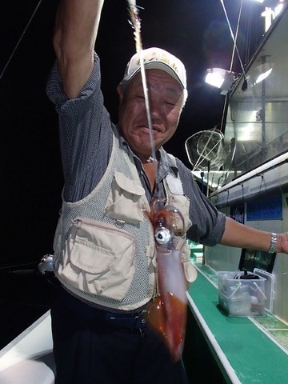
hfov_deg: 49.7
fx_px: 311
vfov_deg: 63.4
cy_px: 192
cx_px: 144
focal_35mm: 28
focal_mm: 5
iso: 400
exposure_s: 1/30
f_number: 3.9
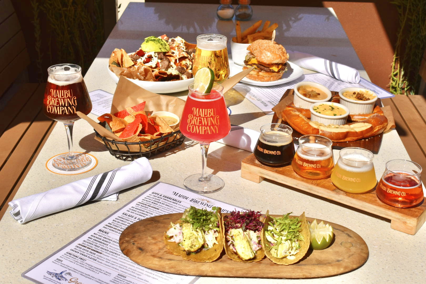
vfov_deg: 23.8
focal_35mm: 57
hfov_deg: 35.1
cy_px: 142
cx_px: 213
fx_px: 674
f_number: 9
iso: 200
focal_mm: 38
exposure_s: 1/1000
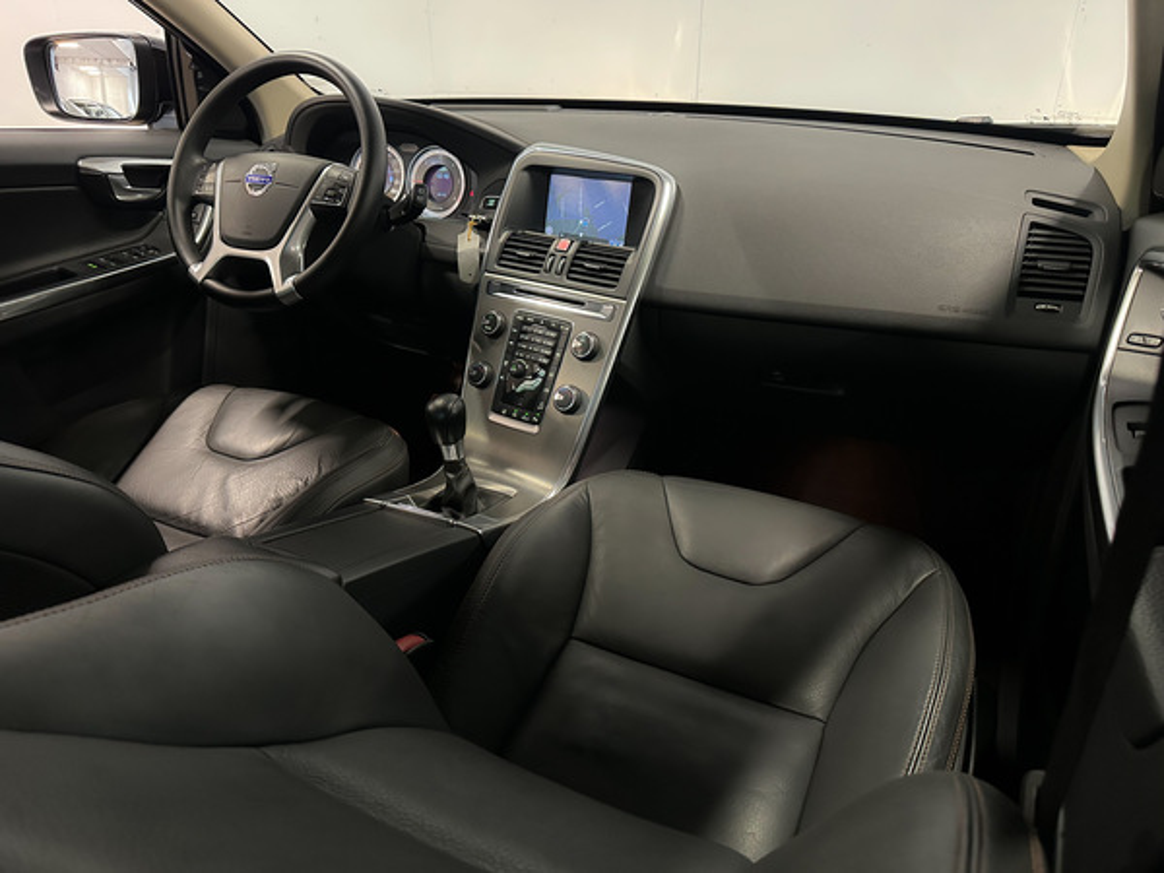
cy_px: 436
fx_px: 807
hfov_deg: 71.6
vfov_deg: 56.8
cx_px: 582
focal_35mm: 24
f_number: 1.8
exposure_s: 1/60
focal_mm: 6.86
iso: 640
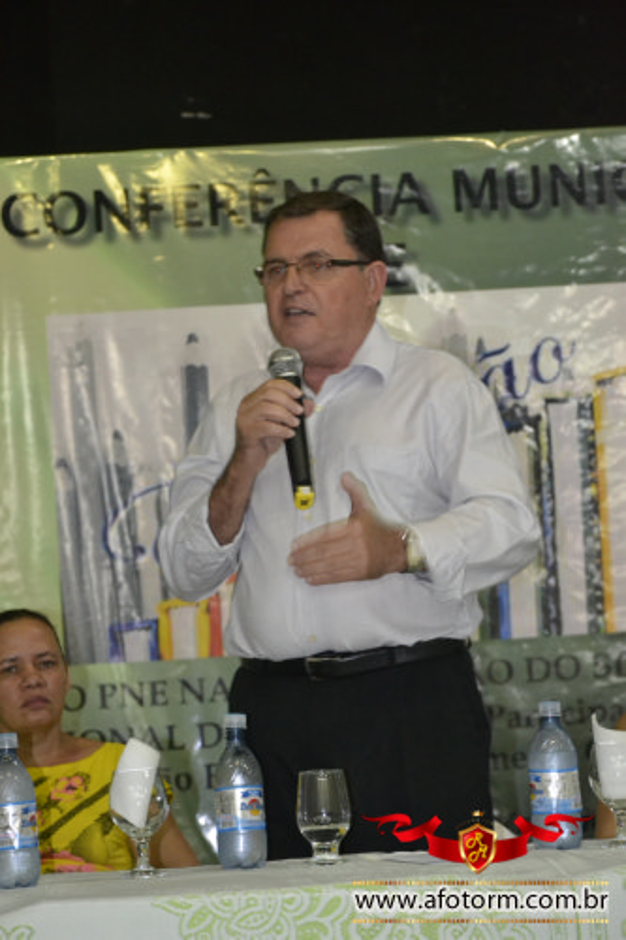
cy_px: 470
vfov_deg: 18.2
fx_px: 2936
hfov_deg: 12.2
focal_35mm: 112
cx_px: 313
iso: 3200
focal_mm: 75
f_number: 5.6
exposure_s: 1/40
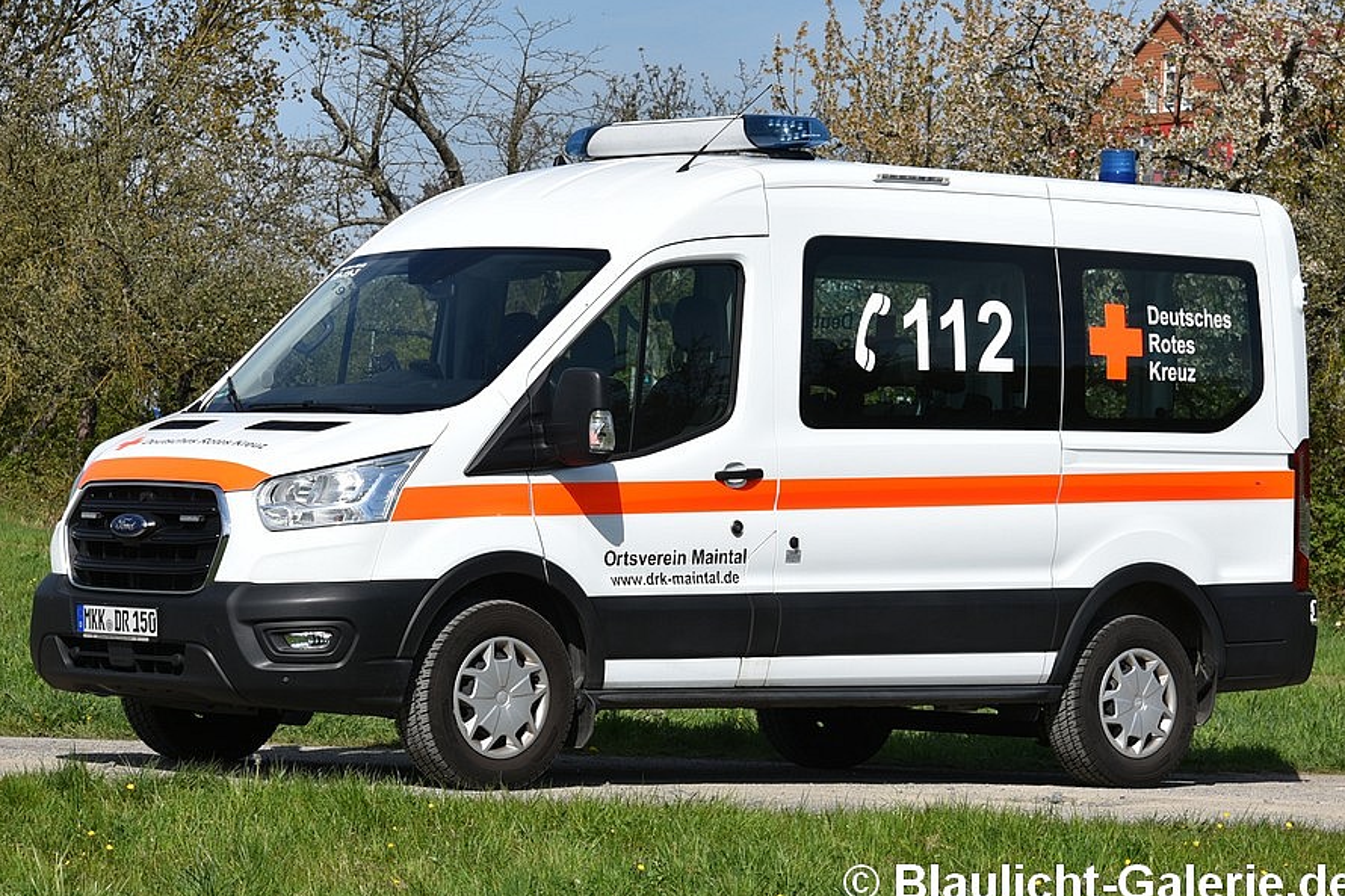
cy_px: 450
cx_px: 677
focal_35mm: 86
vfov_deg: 15.9
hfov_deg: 23.6
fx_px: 3212
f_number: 11
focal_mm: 85
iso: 200
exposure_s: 1/500
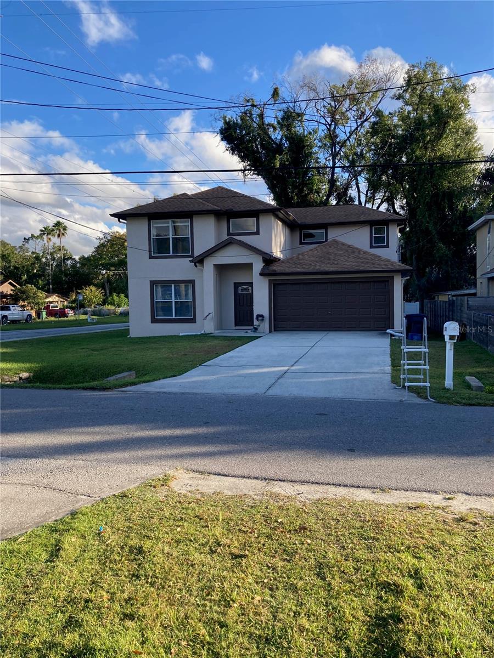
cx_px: 247
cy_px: 329
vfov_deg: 63.4
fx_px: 533
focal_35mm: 28
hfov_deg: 49.7
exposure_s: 1/695
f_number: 1.8
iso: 20
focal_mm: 3.99
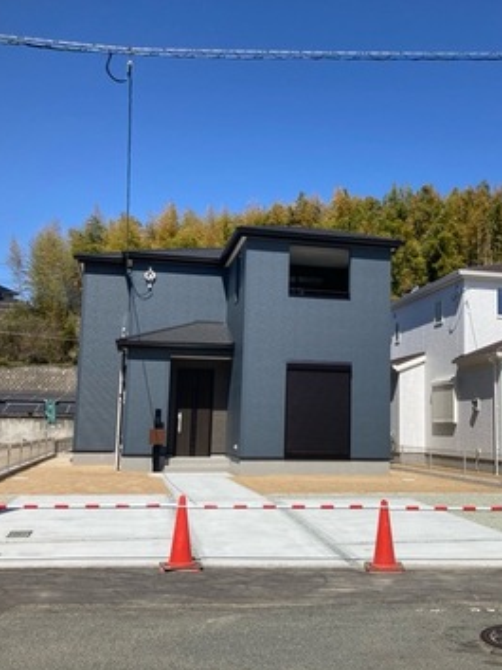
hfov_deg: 37.4
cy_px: 339
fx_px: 736
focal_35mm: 38
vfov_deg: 49.0
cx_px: 324
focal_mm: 3.99
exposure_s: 1/2857
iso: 20
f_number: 1.8
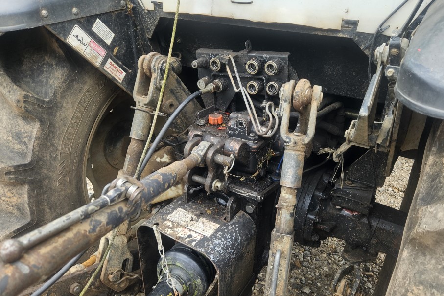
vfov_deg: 47.9
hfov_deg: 67.2
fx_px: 333
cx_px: 243
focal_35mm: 27
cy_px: 154
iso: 32
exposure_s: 1/180
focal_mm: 5.4
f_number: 1.8
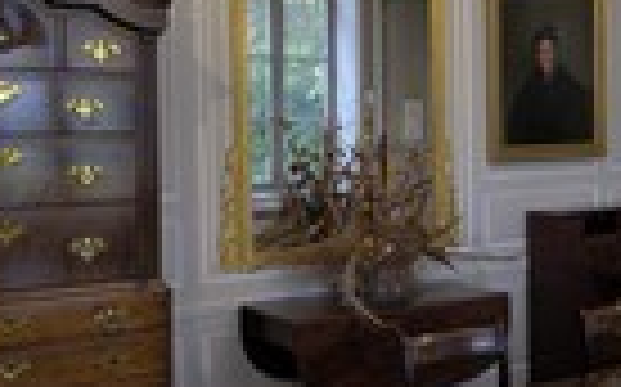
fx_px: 947
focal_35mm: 56
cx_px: 592
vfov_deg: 23.0
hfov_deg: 33.8
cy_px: 148
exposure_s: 1
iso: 100
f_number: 9
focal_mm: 12
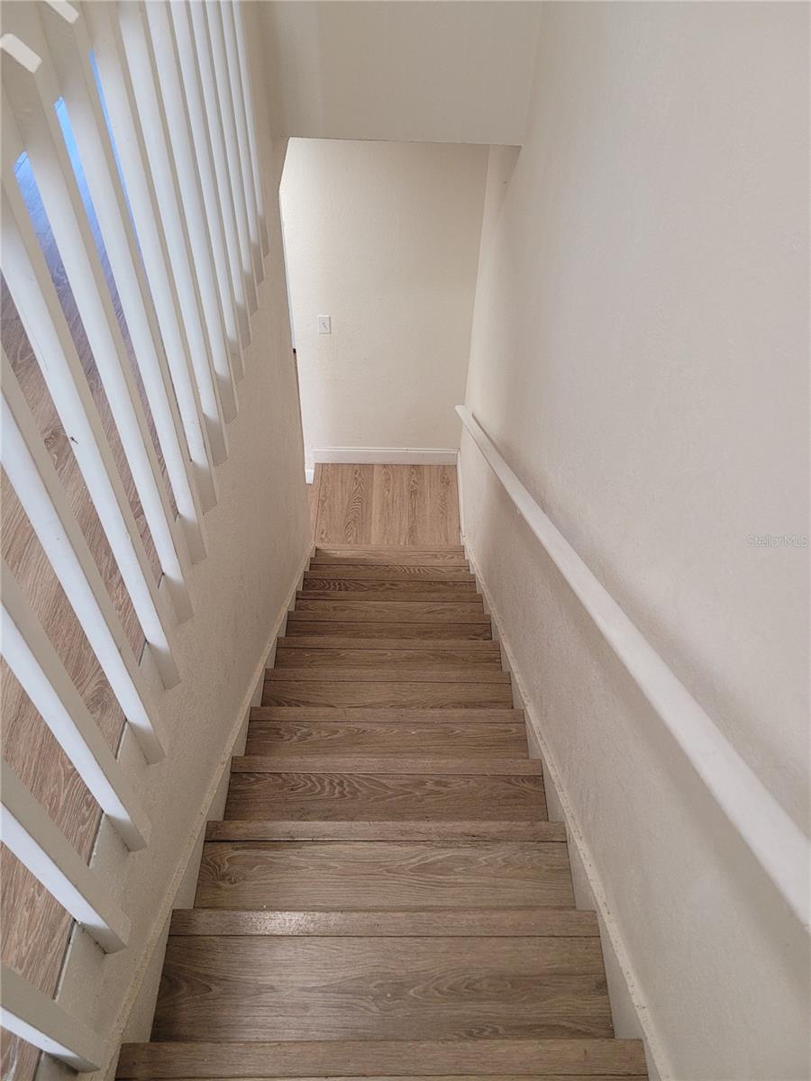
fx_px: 812
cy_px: 540
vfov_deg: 67.3
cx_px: 406
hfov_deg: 53.1
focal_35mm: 26
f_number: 1.8
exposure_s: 1/120
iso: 200
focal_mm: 5.4
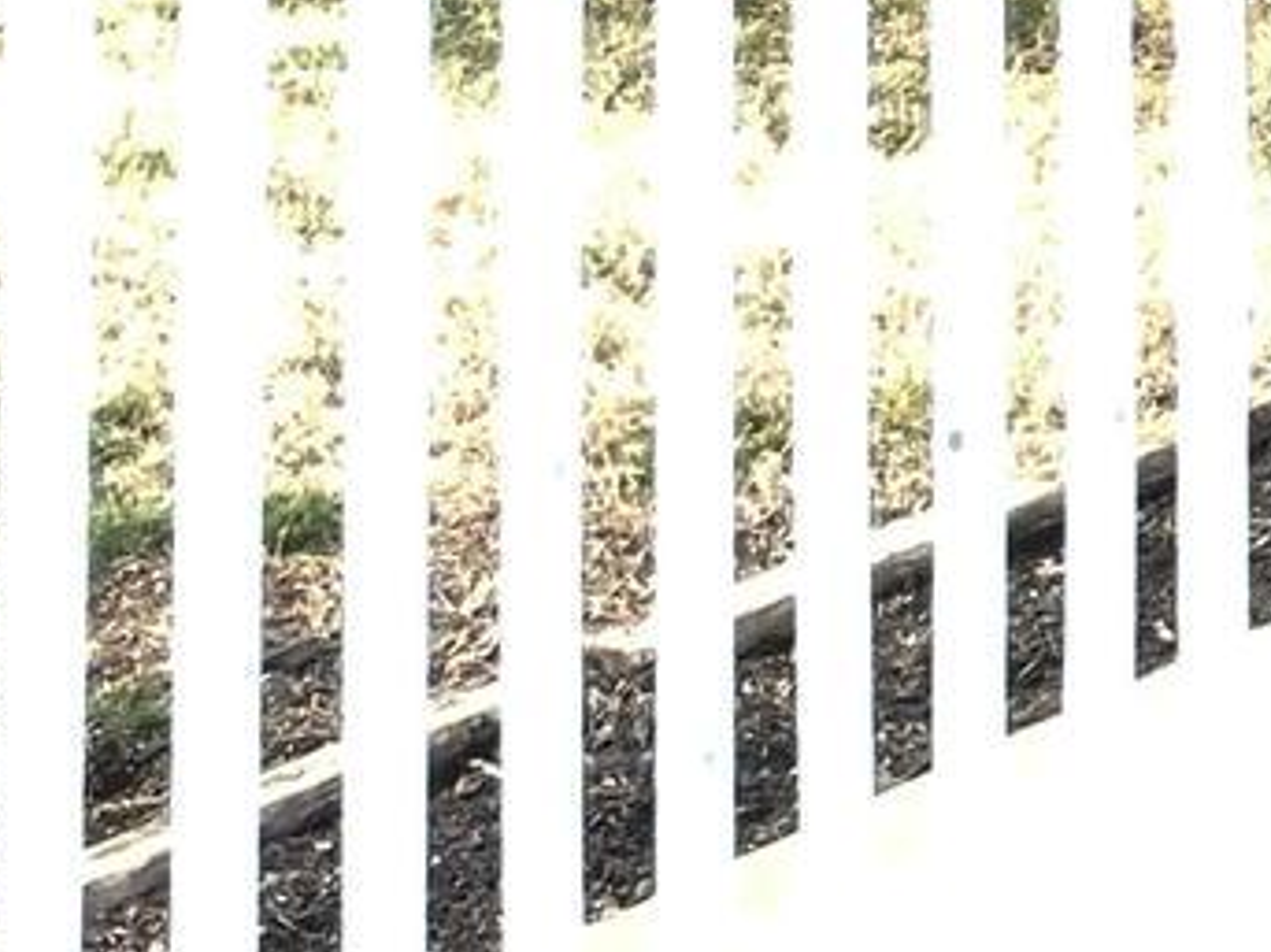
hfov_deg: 11.1
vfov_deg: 8.3
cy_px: -763
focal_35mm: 173
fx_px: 6350
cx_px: 1727
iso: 16
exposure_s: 1/131
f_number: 1.8
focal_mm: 3
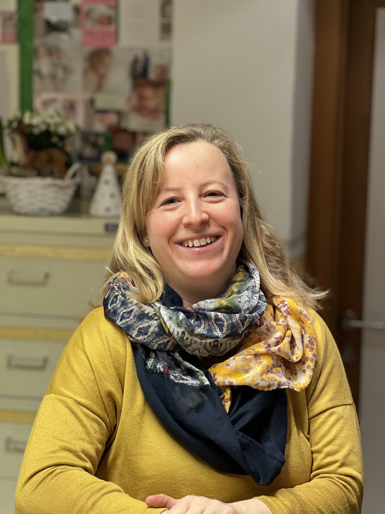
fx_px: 1142
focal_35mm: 77
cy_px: 257
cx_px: 192
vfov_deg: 25.3
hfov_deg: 19.1
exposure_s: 1/33
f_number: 2.8
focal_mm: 9
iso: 160
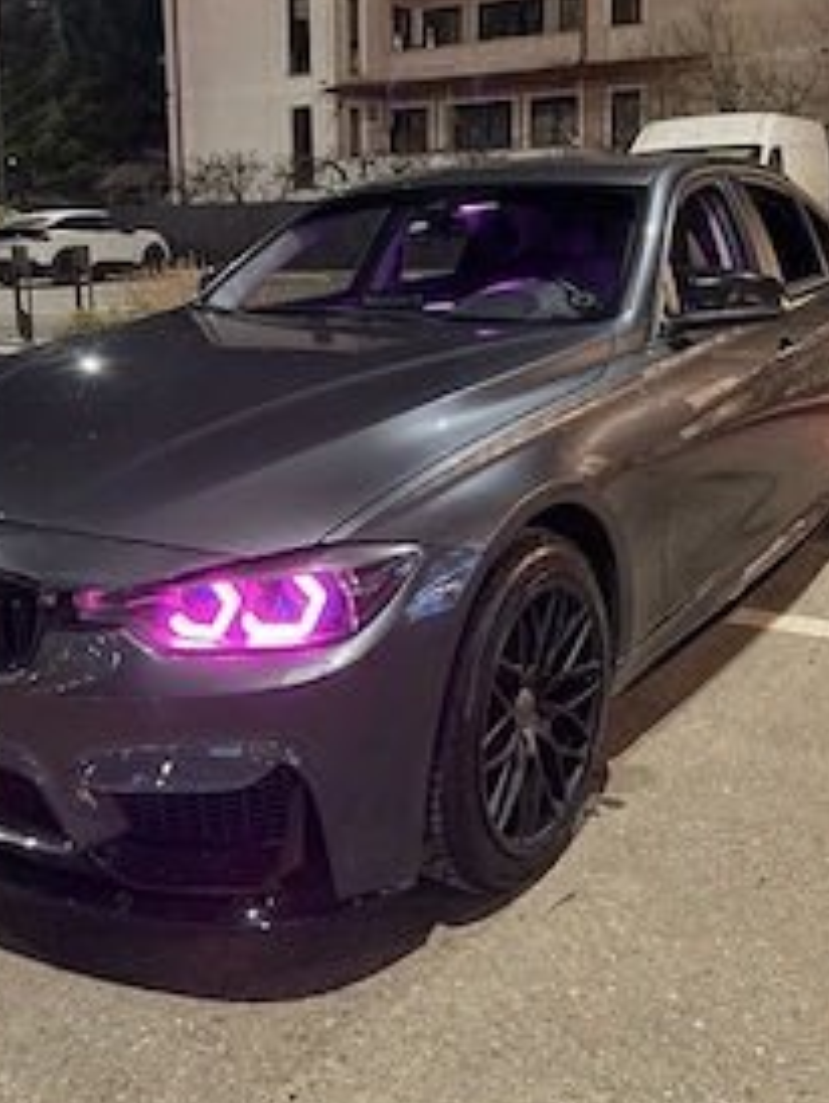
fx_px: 1116
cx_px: 350
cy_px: 342
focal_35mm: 35
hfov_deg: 40.6
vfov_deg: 51.3
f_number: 1.78
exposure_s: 1/30
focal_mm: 6.76
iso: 1000
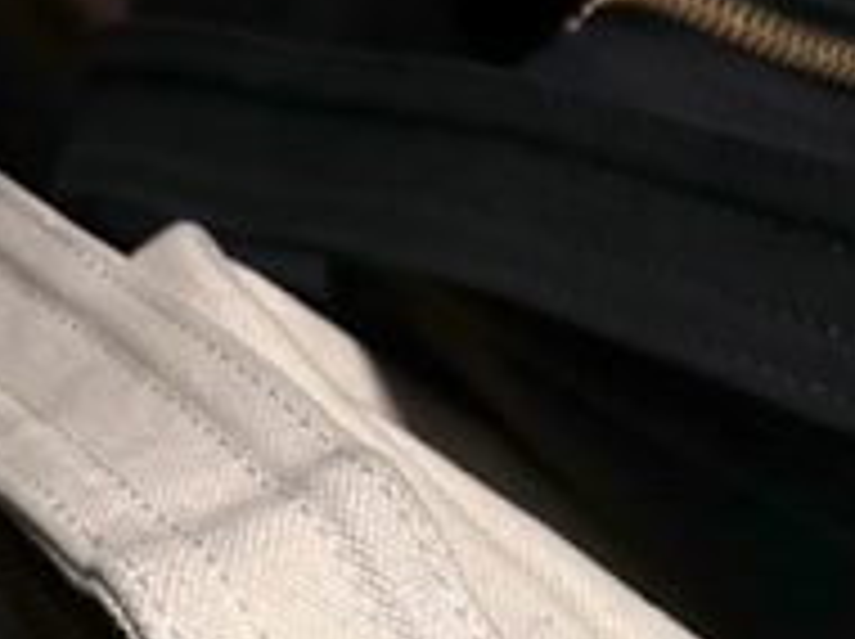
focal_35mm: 81
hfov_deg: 21.7
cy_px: 900
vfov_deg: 16.8
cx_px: 1116
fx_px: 1998
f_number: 1.78
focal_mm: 6.86
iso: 1250
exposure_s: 1/25
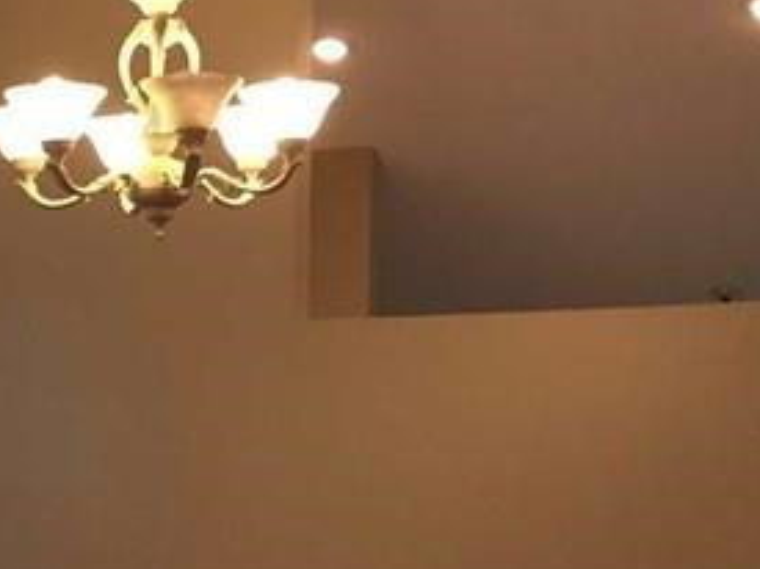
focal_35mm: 108
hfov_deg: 17.9
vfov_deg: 13.4
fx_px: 2370
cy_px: 652
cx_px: 64
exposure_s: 1/30
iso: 125
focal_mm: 4.15
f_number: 2.2
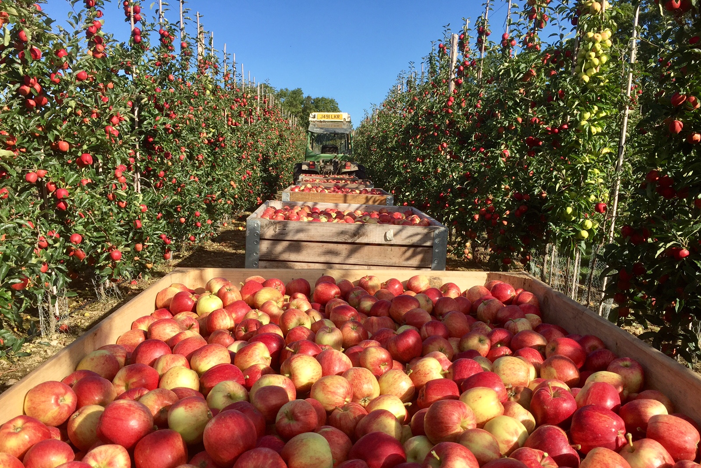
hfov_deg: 60.3
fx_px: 604
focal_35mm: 31
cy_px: 269
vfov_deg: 42.2
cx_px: 344
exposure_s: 1/1319
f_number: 2.2
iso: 32
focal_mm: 4.15
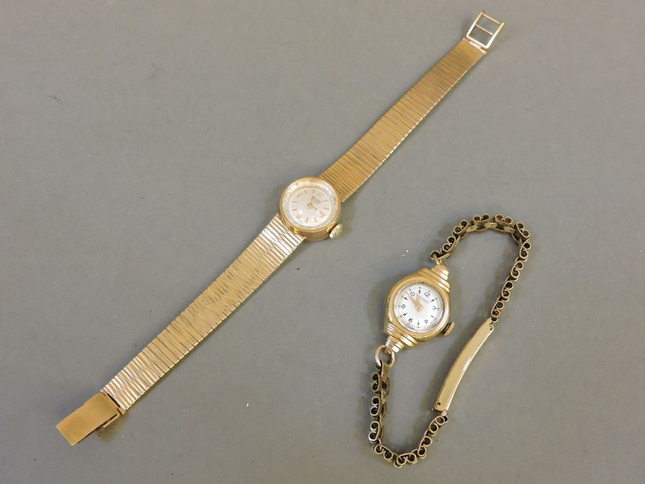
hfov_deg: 42.9
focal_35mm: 44
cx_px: 314
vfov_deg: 32.9
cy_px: 230
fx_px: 820
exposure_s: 1/15
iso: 800
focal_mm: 7.1
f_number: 3.3
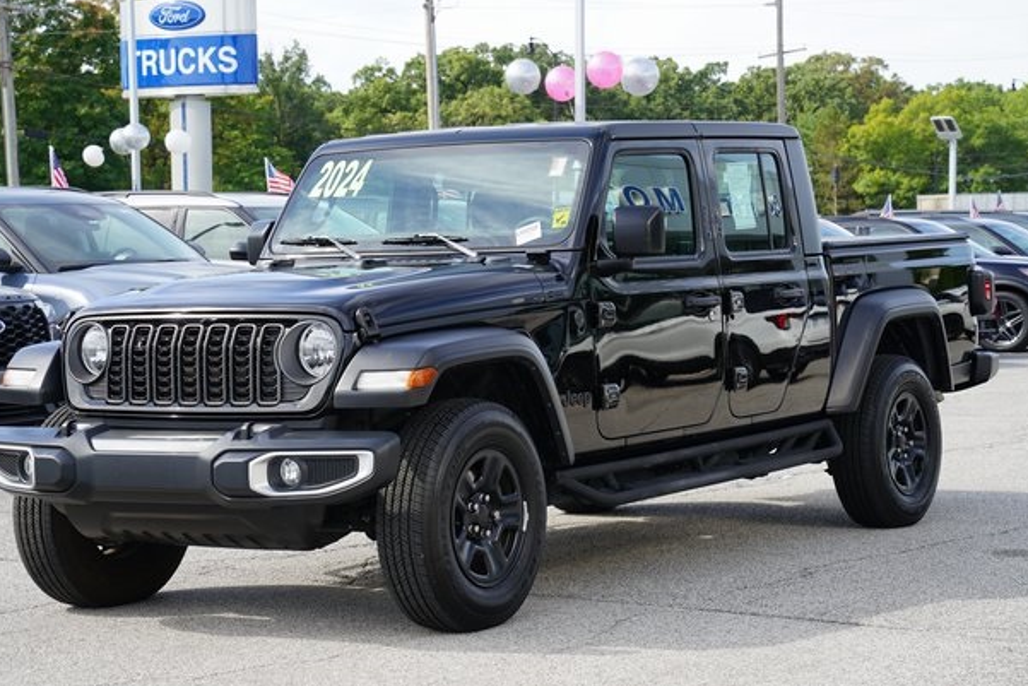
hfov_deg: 24.8
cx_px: 493
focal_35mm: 82
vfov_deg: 16.7
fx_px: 2342
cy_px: 338
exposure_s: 1/100
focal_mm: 77
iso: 100
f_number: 8
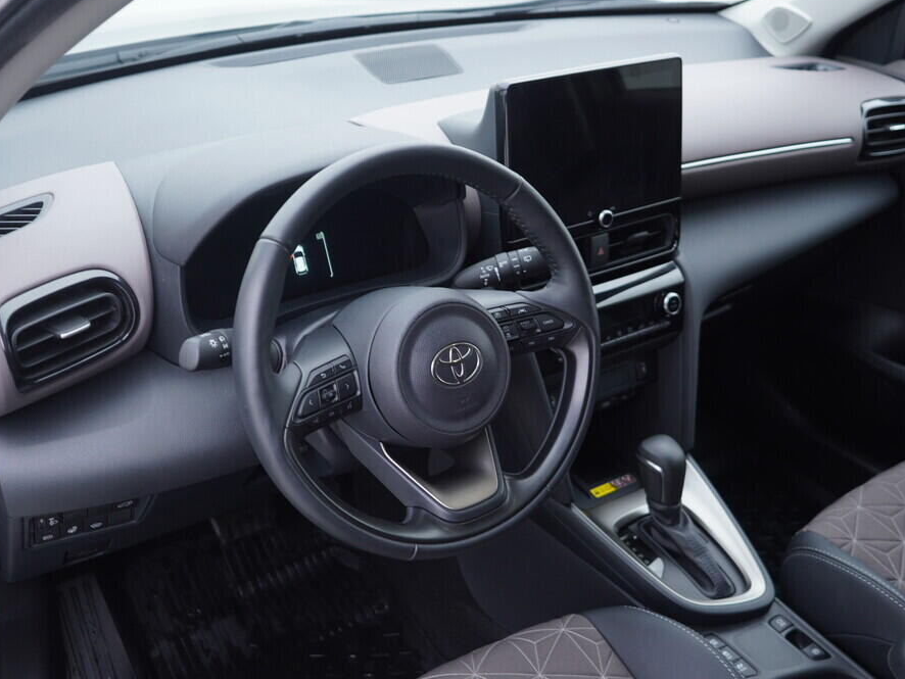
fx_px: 1046
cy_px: 333
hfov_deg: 46.8
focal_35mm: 40
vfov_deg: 36.0
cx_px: 432
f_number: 2.8
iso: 160
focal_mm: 24
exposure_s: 1/40
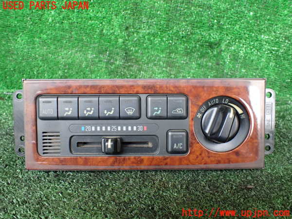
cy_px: 110
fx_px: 253
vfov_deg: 46.8
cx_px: 146
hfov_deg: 60.0
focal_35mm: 30
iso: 800
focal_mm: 5.4
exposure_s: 1/100
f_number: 2.3
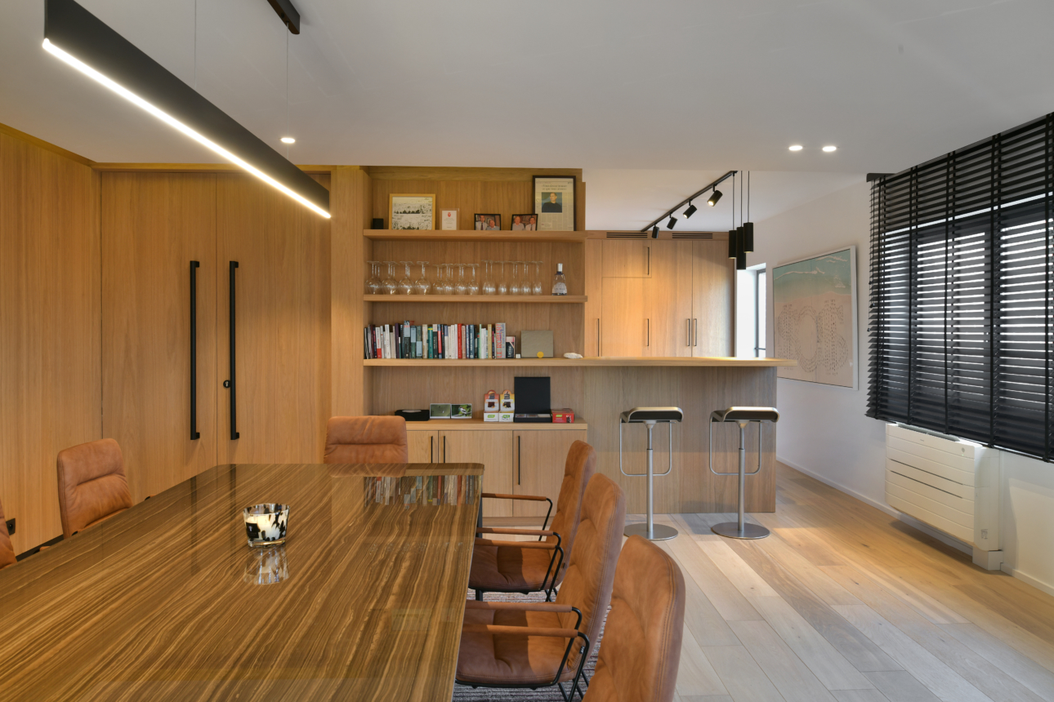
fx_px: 703
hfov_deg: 73.7
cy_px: 351
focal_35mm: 24
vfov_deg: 53.1
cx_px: 527
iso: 100
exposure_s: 1/1.6
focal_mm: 24
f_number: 11
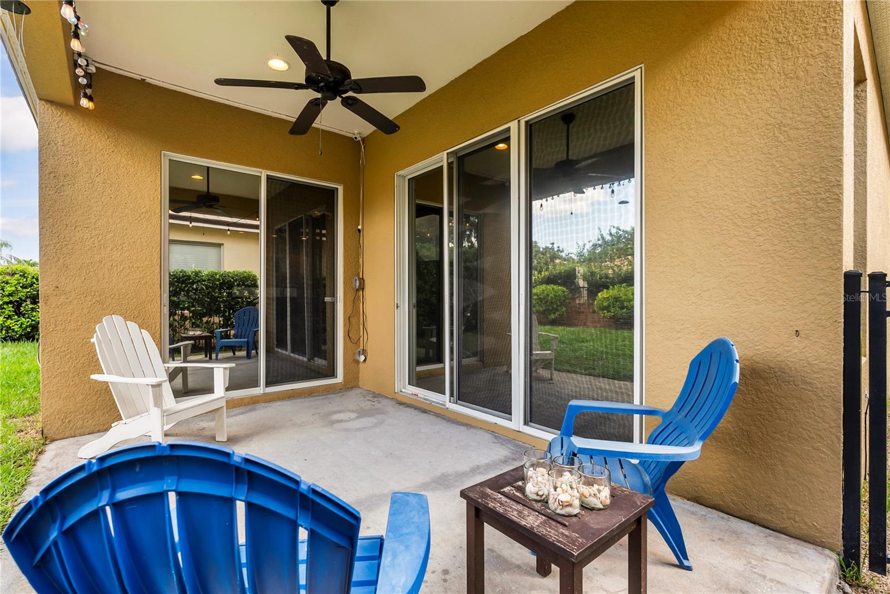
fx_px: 396
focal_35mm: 16
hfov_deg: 96.7
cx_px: 445
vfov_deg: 73.8
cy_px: 297
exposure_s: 1/125
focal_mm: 16
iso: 1000
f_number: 7.1
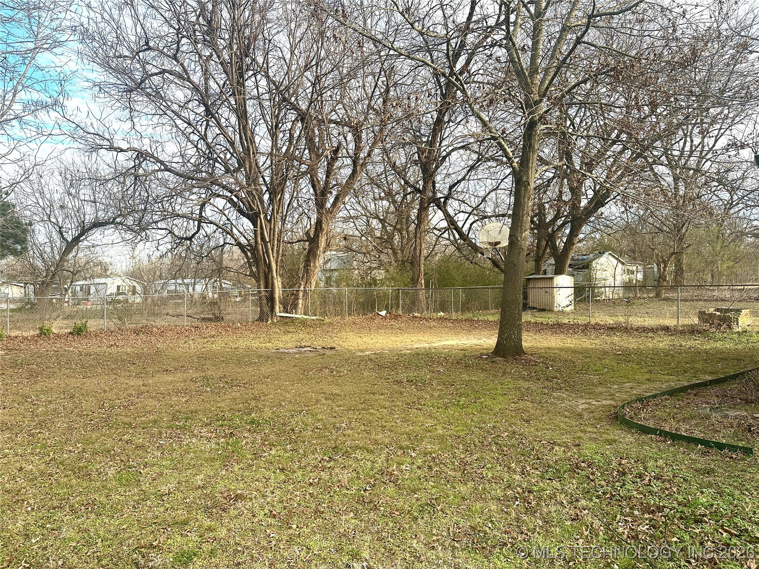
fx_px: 526
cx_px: 380
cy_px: 284
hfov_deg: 71.6
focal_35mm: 24
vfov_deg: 56.8
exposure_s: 1/829
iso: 80
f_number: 1.78
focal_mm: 6.86
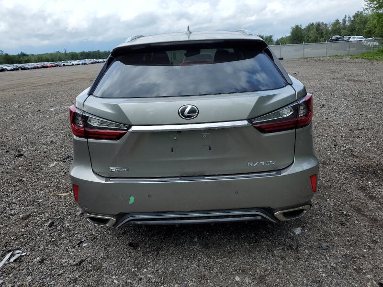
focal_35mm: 26
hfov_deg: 67.3
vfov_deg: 53.1
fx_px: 288
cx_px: 192
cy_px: 144
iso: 50
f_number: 1.5
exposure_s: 1/2500
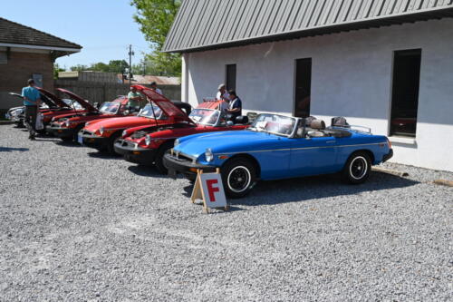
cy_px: 151
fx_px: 465
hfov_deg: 51.9
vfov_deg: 35.9
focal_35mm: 37
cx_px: 226
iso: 100
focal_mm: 37
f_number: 7.1
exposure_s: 1/400
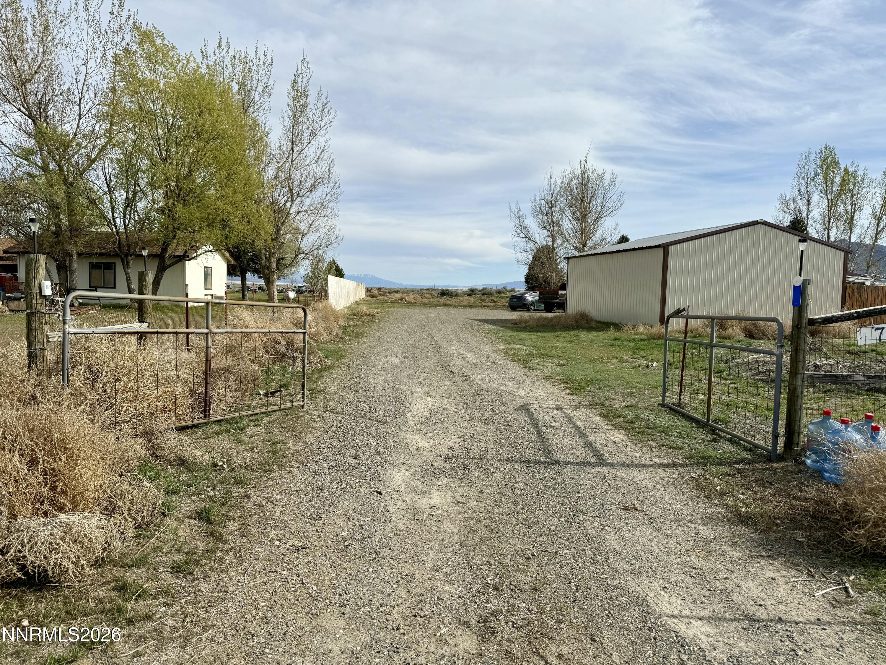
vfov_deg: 56.8
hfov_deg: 71.6
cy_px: 332
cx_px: 443
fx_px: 614
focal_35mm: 24
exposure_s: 1/7353
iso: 80
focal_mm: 6.76
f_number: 1.78
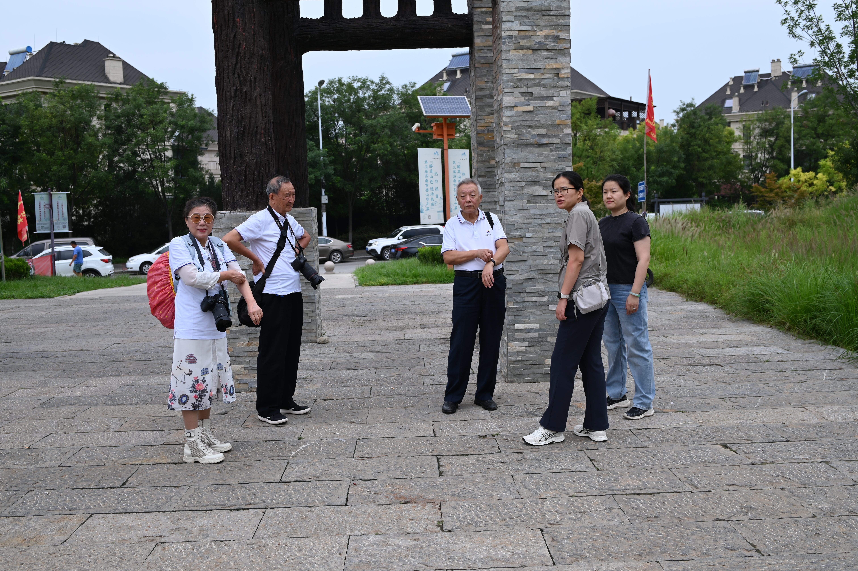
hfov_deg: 54.5
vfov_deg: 37.8
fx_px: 834
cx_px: 429
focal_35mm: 35
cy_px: 286
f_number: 5.6
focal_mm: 35
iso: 100
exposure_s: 1/200
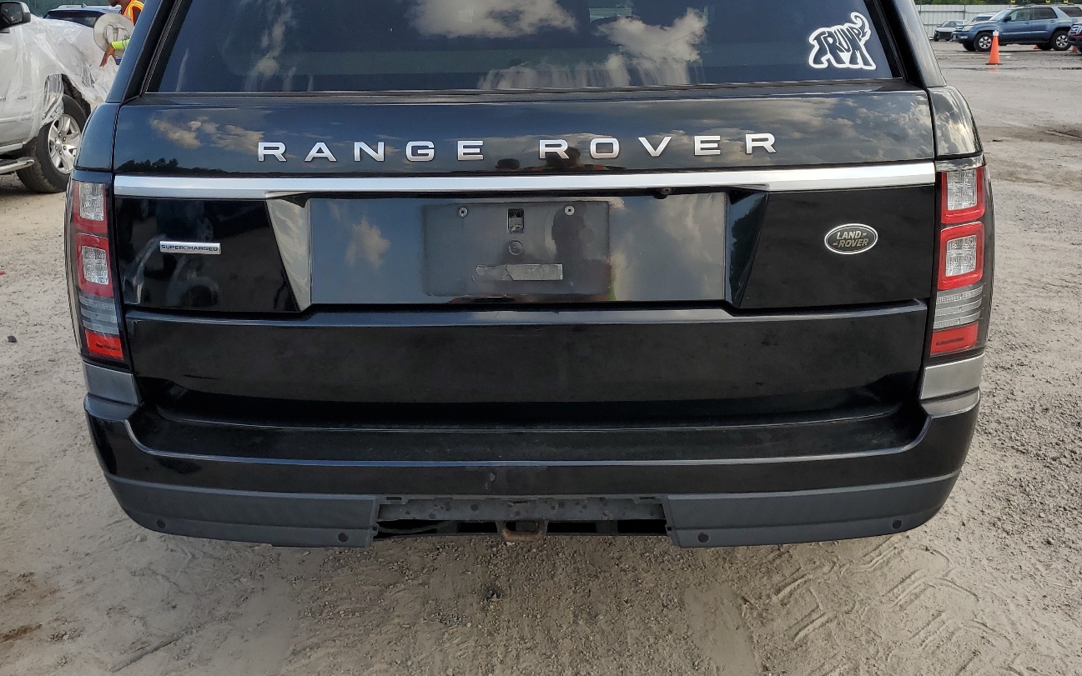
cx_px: 534
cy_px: 213
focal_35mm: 34
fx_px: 1003
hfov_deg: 56.7
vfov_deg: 36.8
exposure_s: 1/1000
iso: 50
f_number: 1.5
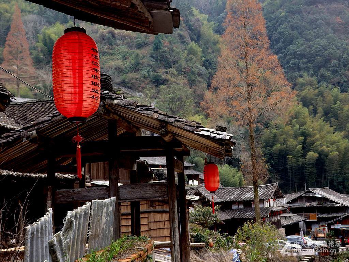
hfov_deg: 38.9
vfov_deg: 29.7
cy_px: 131
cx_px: 174
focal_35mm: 49
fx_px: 494
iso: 100
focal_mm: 8.9
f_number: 4
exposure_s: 1/80
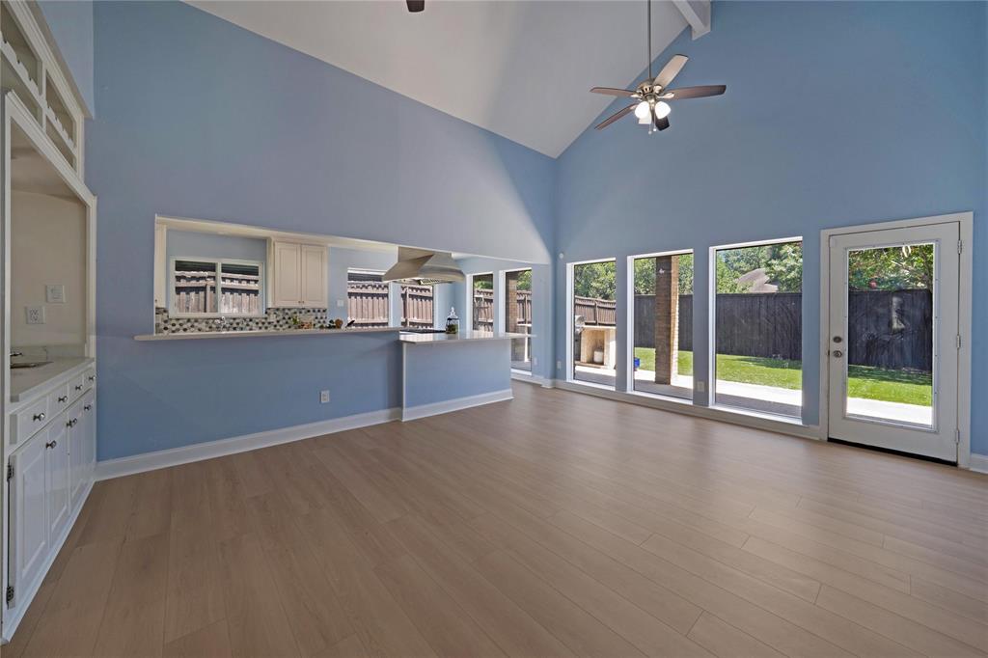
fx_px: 357
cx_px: 494
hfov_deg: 108.3
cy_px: 329
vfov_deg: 85.4
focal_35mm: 13
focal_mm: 13
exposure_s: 1/6
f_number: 11
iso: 100
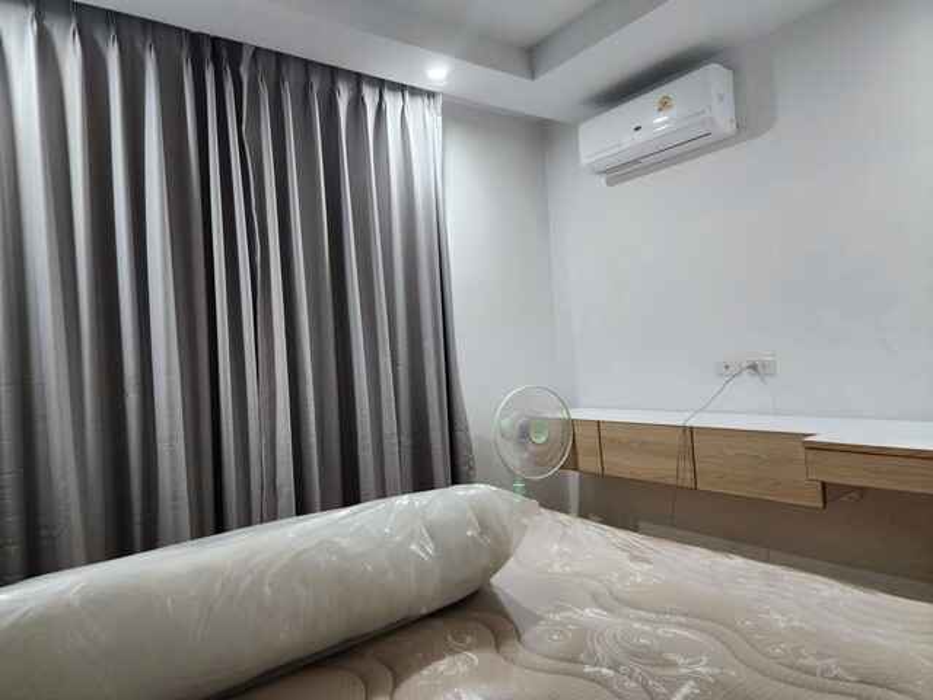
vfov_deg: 58.9
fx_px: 620
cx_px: 466
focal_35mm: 23
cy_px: 350
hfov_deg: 73.9
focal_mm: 6.4
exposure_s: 1/120
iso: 640
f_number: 1.8
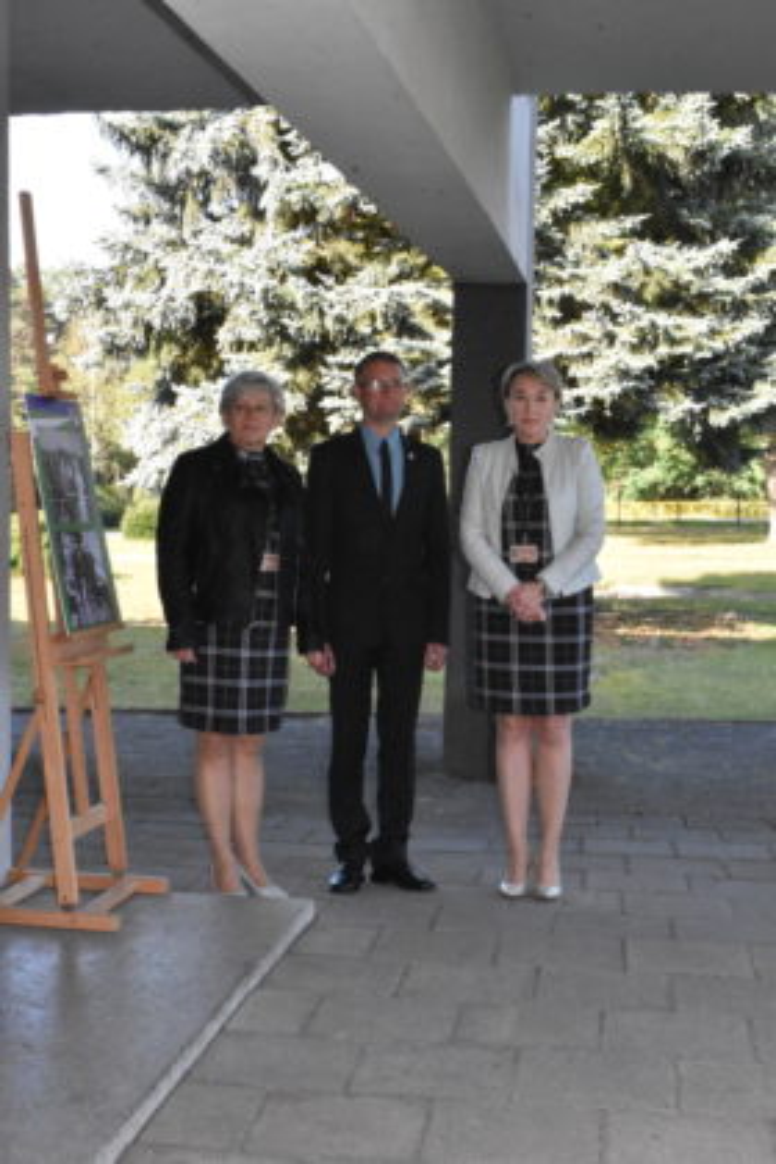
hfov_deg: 25.8
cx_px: 388
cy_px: 582
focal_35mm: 52
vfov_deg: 37.9
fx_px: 1697
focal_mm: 35
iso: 8000
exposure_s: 1/250
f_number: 29
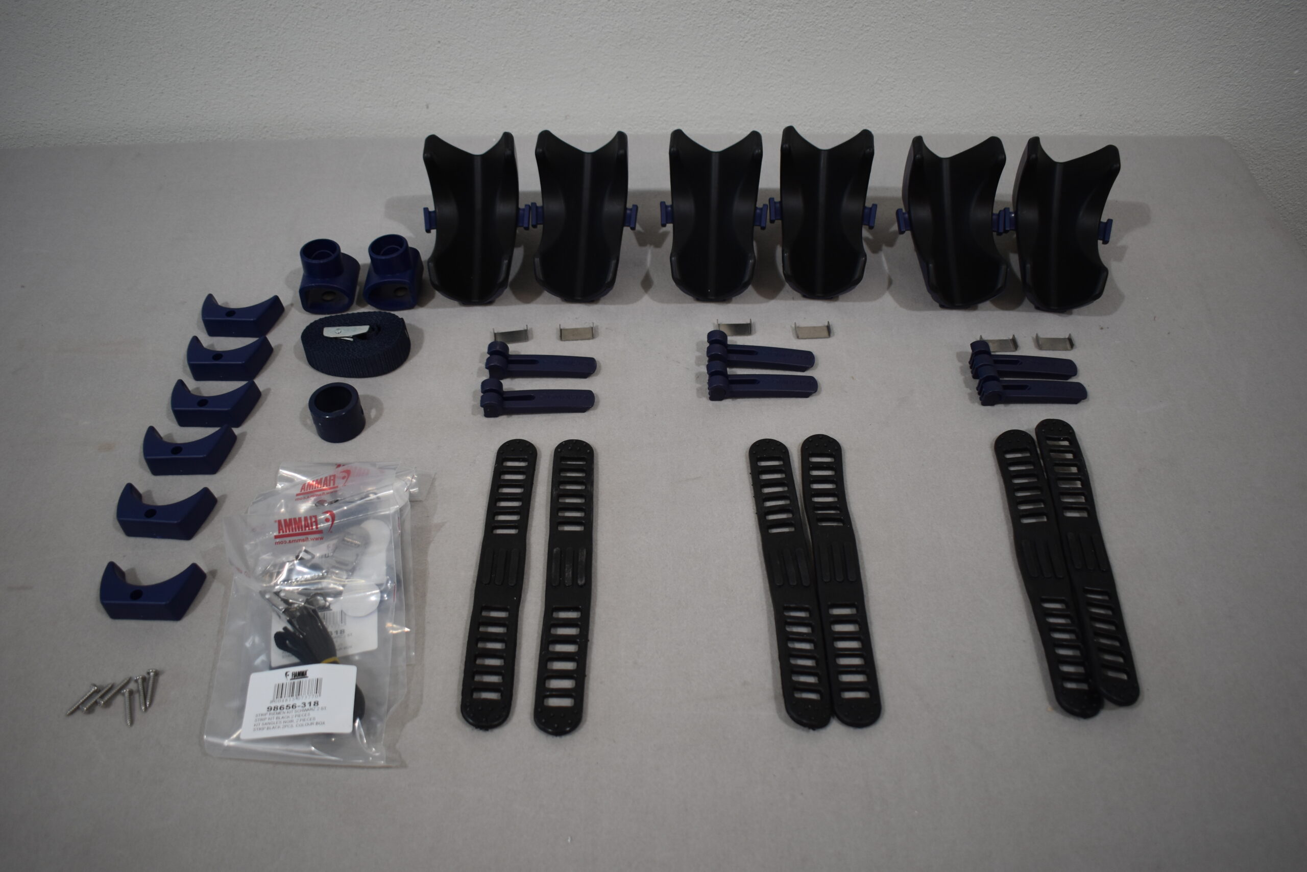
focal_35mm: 30
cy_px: 436
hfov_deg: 61.9
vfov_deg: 43.6
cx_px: 654
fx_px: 1089
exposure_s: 1/250
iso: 400
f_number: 3.5
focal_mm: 20
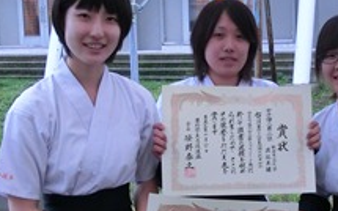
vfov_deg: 23.9
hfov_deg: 37.9
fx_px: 488
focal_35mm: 53
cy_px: 180
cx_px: 219
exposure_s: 1/30
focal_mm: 4.24
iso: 800
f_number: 3
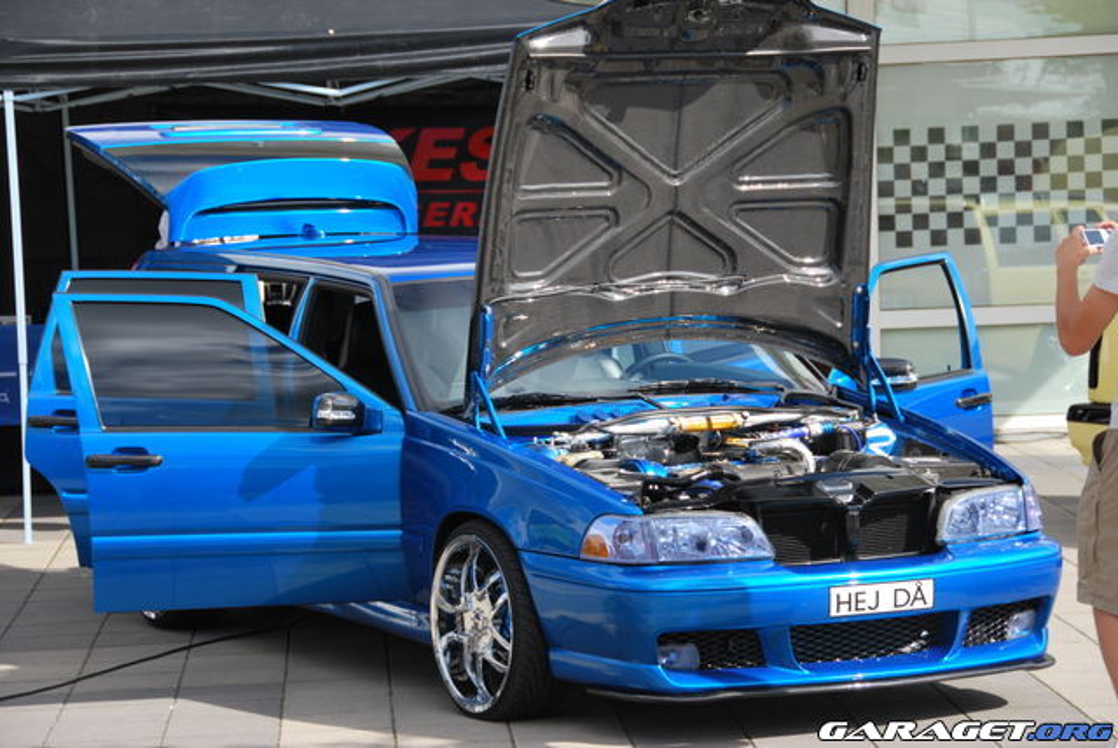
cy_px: 374
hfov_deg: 18.2
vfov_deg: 12.2
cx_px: 559
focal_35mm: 112
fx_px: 3497
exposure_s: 1/500
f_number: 5.6
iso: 200
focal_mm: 75
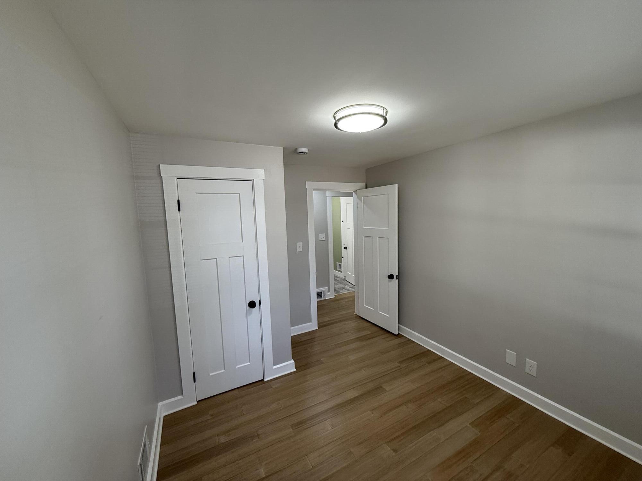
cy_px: 240
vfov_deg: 85.7
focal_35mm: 14
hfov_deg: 102.1
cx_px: 321
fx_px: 260
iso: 160
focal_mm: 2.22
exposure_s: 1/120
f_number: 2.2
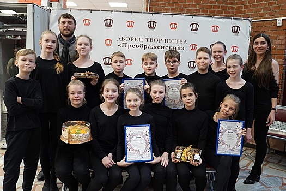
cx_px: 143
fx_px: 254
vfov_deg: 41.1
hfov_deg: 58.7
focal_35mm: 32
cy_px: 96
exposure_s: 1/60
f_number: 2.8
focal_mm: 32
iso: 1250
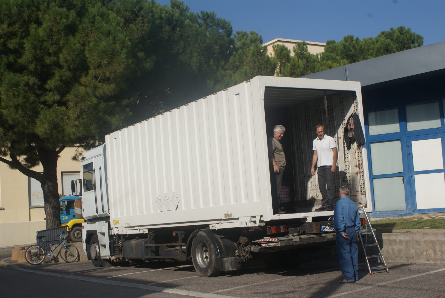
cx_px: 222
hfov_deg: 37.8
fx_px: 650
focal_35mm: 52
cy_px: 149
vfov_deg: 25.8
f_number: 13
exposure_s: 1/160
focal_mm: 35
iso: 100
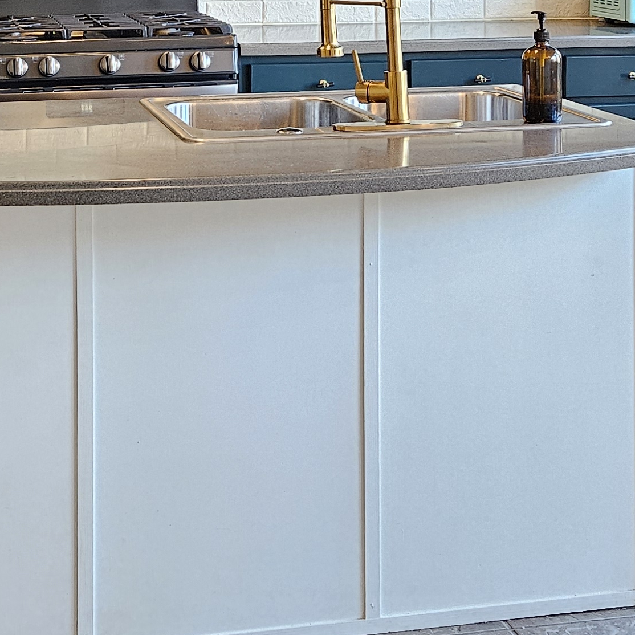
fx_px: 1515
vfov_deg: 22.5
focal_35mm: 73
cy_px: -45
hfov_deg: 23.6
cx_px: 221
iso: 800
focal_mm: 5.4
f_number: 1.8
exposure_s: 1/120
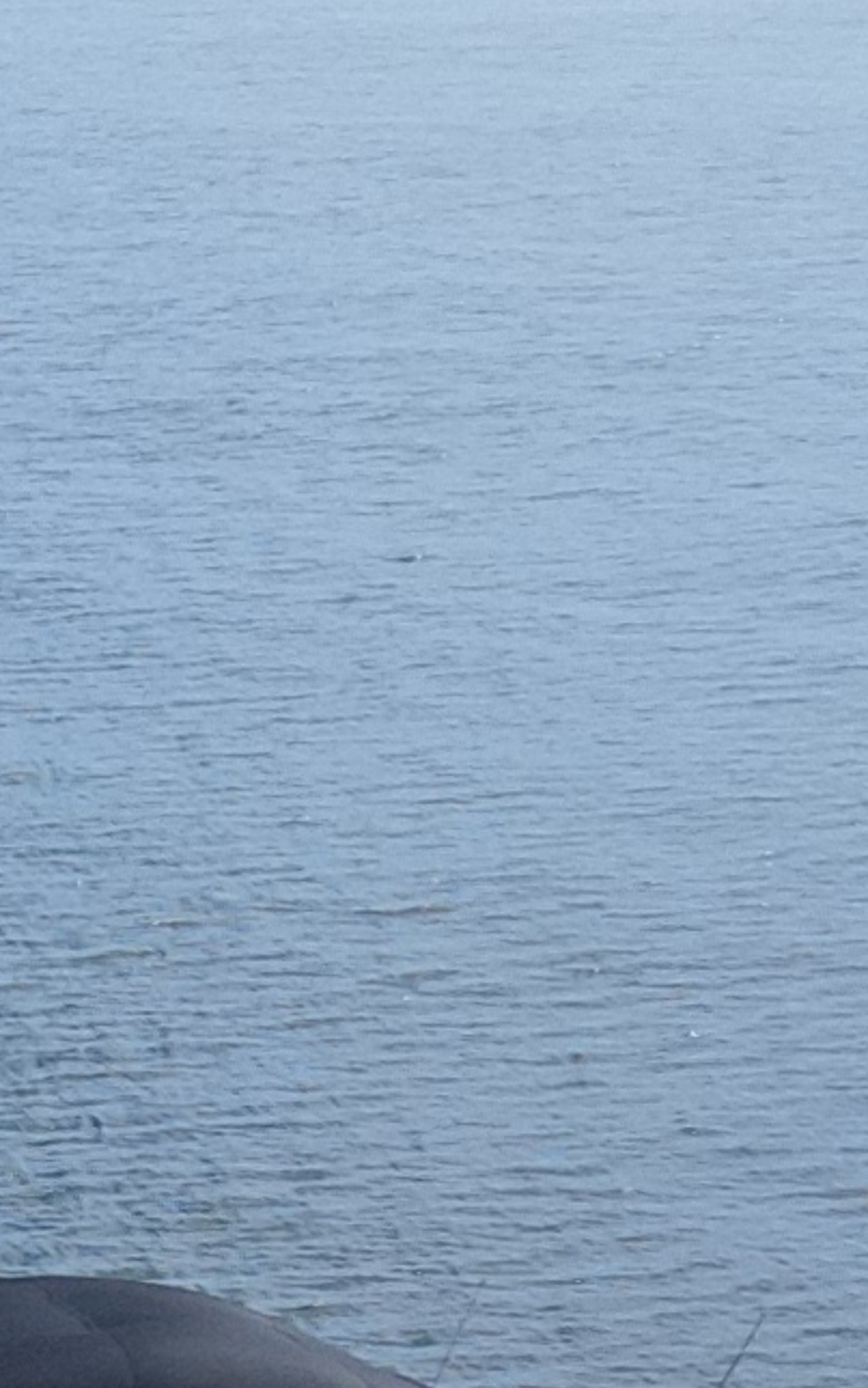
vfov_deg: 12.8
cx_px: -1086
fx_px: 5975
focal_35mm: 158
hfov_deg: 7.8
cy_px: 1869
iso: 100
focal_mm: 4.5
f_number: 2.8
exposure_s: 1/640
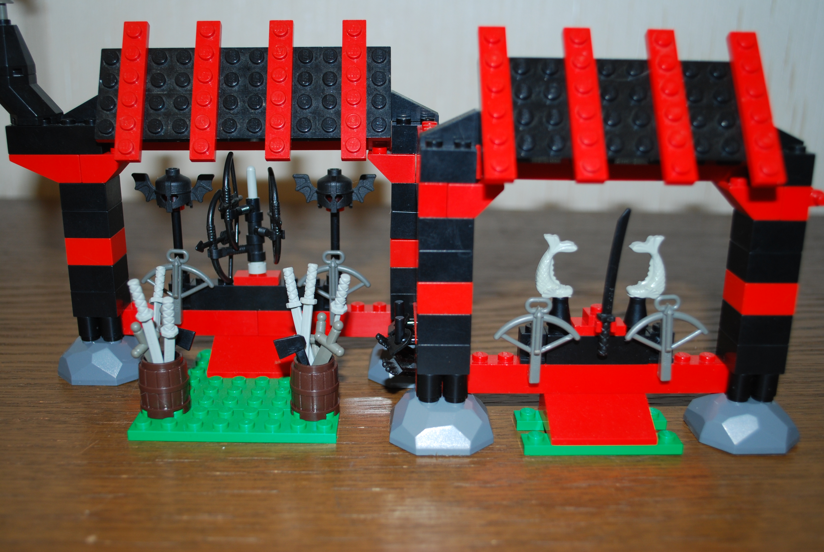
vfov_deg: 37.0
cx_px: 412
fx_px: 825
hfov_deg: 53.1
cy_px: 276
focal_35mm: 36
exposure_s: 1/60
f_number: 4.2
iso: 200
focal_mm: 24
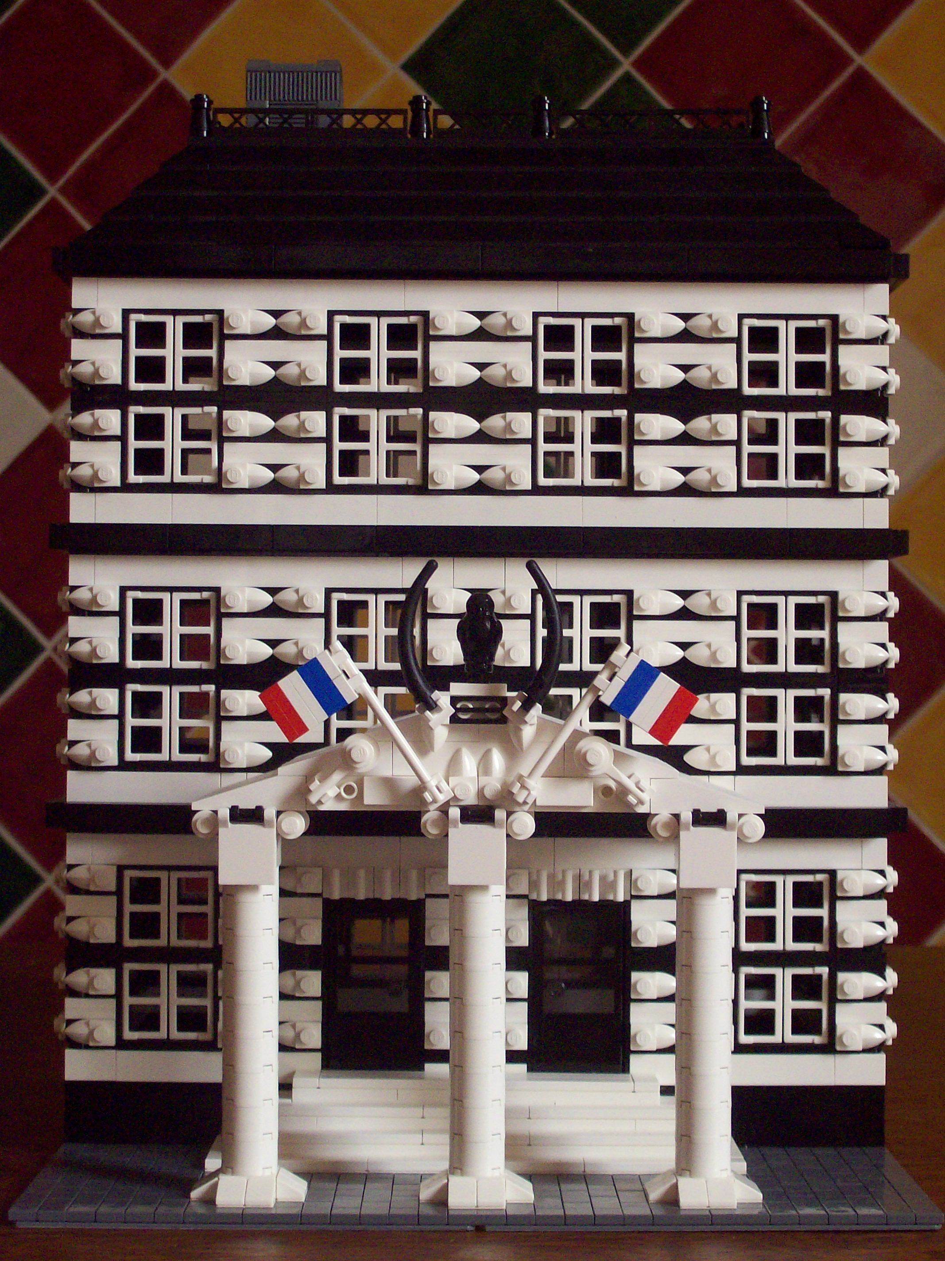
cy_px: 630
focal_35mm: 70
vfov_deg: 27.8
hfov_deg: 21.0
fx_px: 2549
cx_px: 472
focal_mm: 11.6
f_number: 3.8
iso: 160
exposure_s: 1/21.6
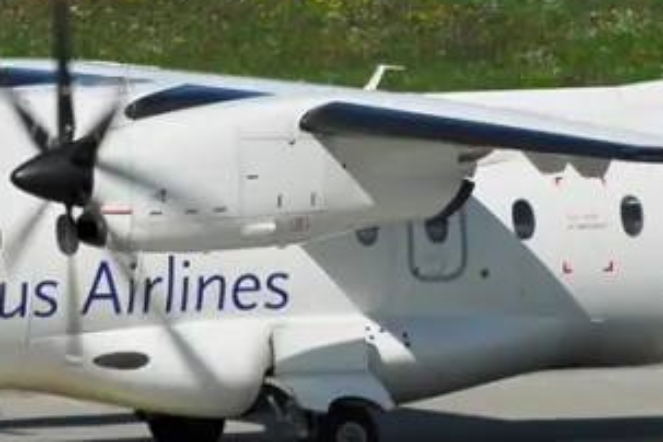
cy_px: 261
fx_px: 22374
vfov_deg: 1.1
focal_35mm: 1215
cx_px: 433
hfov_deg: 1.7
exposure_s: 1/350
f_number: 8
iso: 100
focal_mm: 240
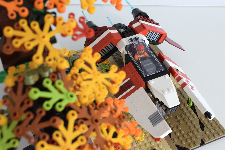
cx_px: 112
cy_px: 75
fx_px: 319
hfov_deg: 38.9
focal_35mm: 51
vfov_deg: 26.5
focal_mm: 34
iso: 1600
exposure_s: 1/30
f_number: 11
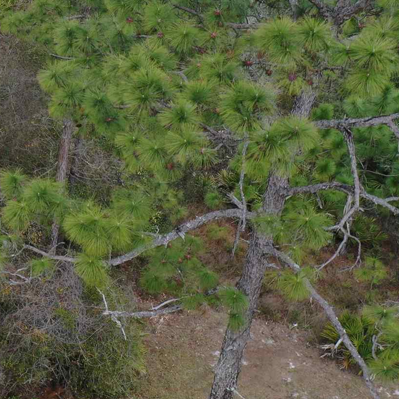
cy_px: 85
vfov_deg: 19.3
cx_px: -302
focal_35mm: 89
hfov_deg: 16.5
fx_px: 1161
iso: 100
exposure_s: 1/240
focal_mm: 10.26
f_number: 5
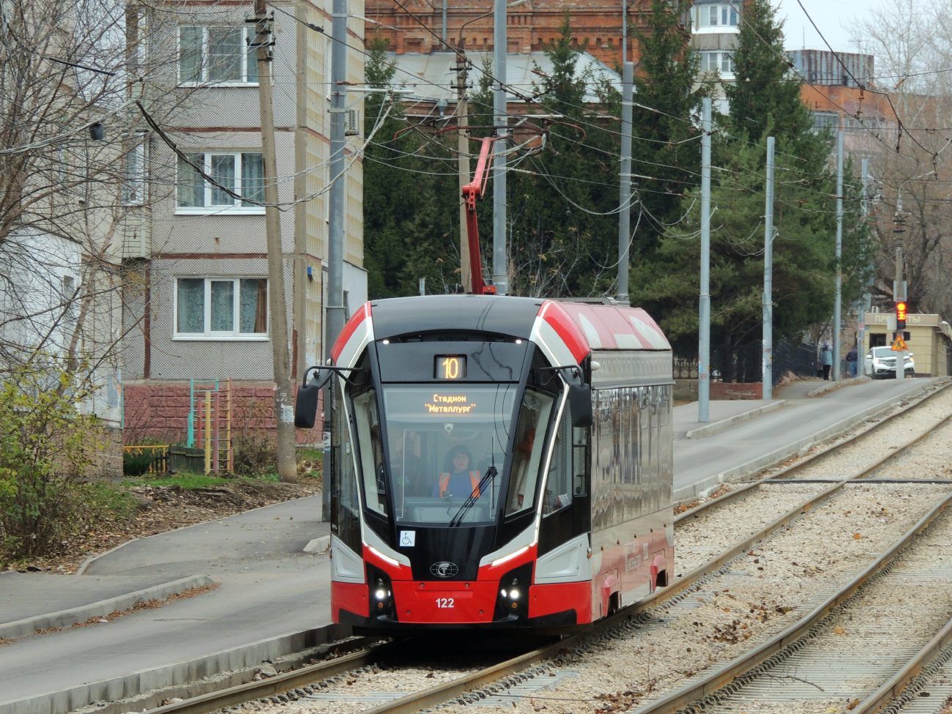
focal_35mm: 225
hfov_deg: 8.8
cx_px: 476
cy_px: 357
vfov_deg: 6.6
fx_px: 6188
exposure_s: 1/80
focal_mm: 40.1
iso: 100
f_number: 4.6
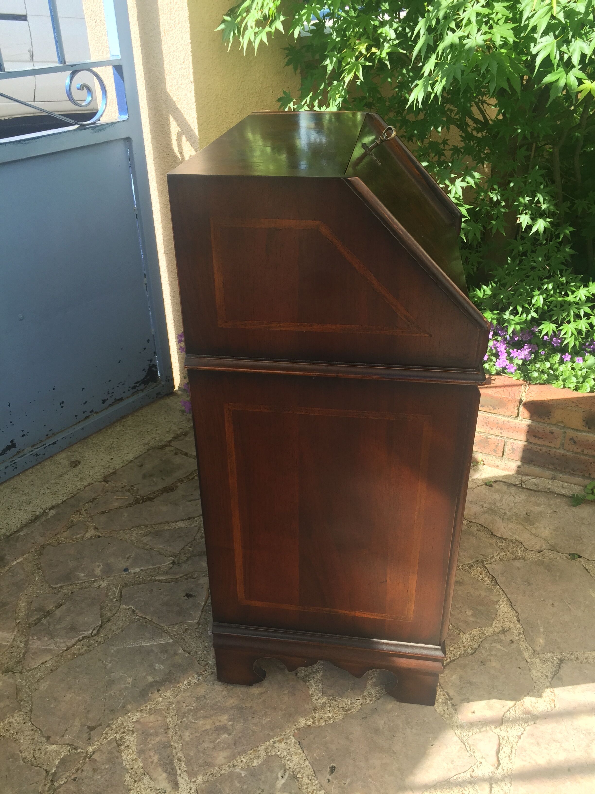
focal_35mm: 29
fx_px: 665
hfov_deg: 48.2
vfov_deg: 61.7
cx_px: 298
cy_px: 397
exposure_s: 1/226
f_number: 2.2
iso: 32
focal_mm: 4.15
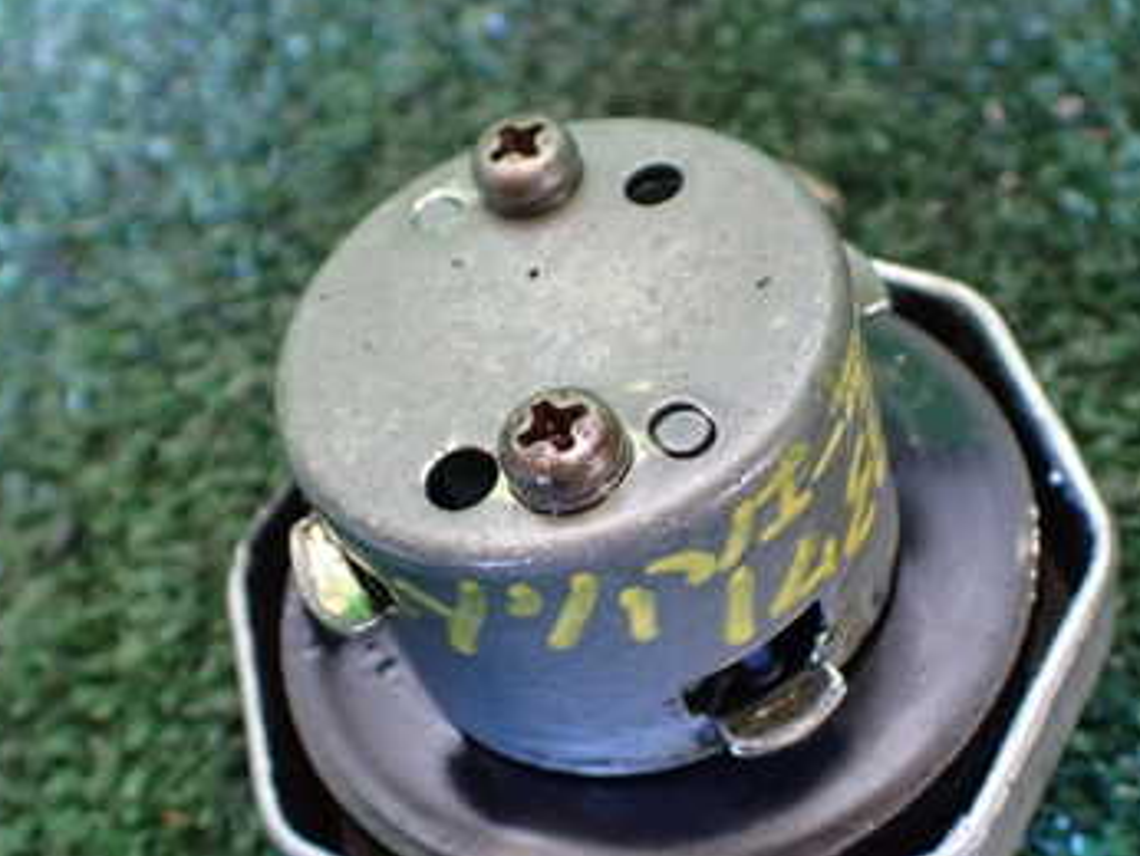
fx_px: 1714
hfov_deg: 36.8
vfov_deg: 28.0
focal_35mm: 52
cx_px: 623
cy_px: 517
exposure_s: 1/30
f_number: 2.3
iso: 800
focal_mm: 5.4
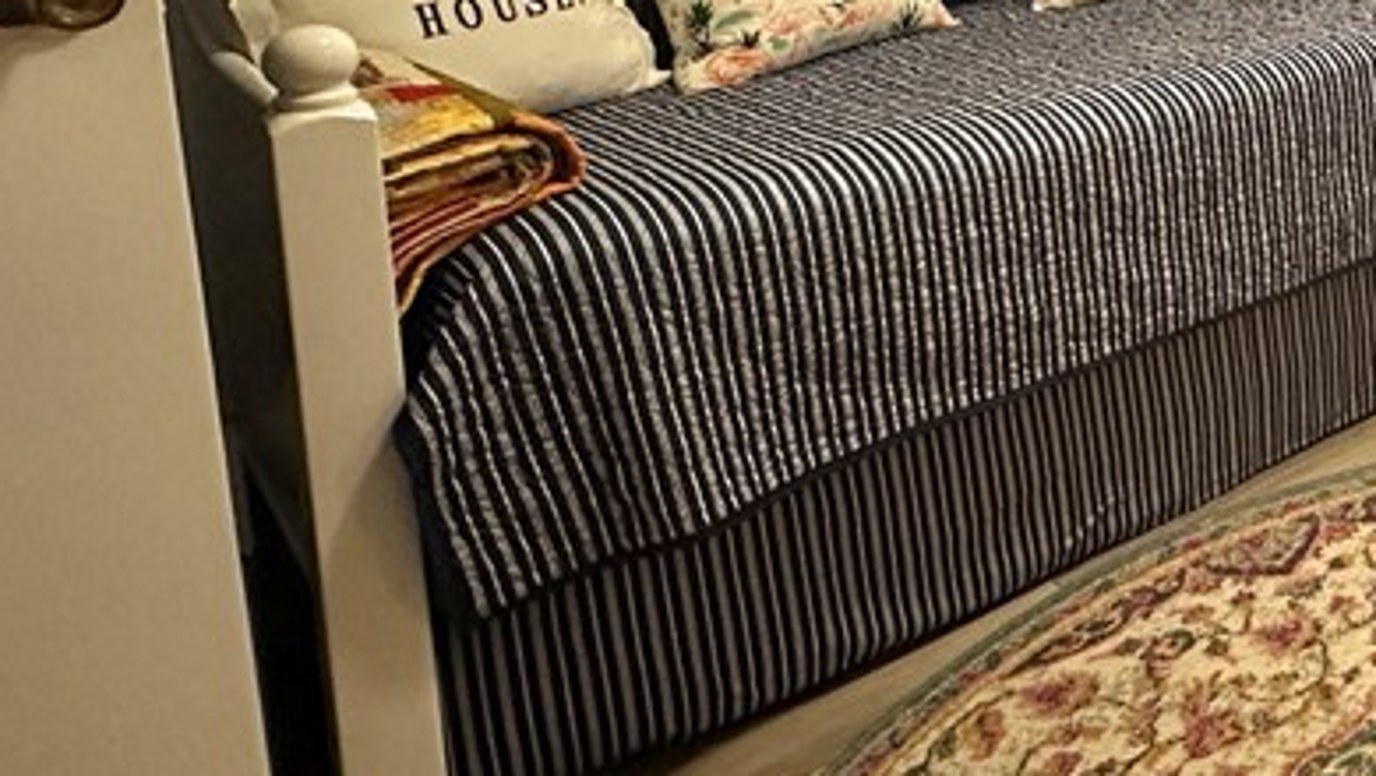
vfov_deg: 26.6
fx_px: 1460
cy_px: -141
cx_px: 1679
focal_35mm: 40
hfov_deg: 37.3
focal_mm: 2.22
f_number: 2.2
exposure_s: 1/60
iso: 800
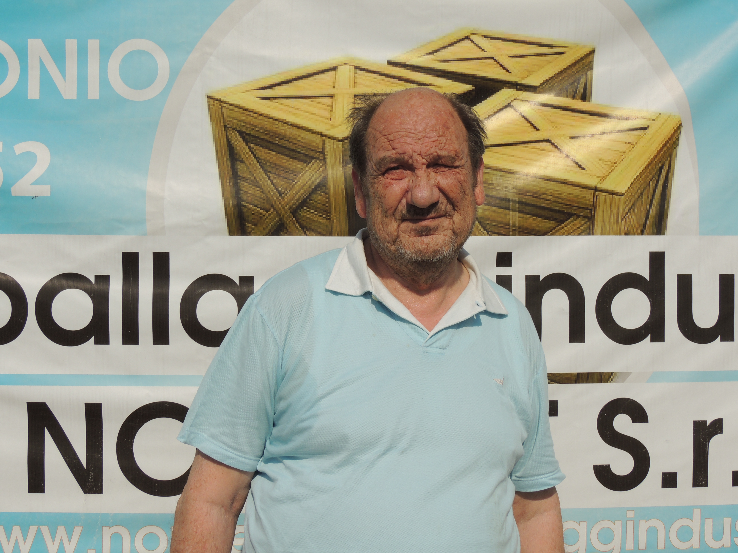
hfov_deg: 40.4
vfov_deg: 30.9
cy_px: 276
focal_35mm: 47
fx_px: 1002
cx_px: 369
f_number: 4.9
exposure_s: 1/1600
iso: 100
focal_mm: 8.3
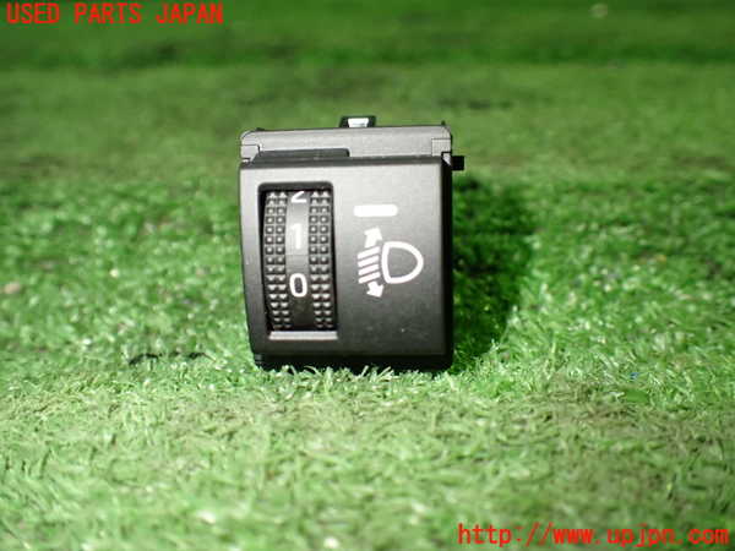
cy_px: 276
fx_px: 637
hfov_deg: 60.0
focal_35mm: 30
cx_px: 368
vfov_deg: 46.8
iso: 800
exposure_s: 1/100
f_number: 2.3
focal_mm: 5.4
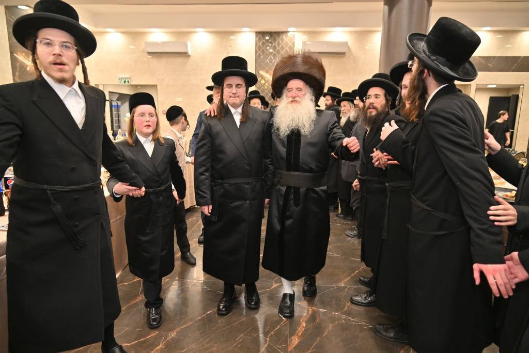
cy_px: 176
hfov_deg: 73.7
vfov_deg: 53.1
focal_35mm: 24
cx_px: 264
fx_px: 353
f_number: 4
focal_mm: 24
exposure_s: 1/200
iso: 640
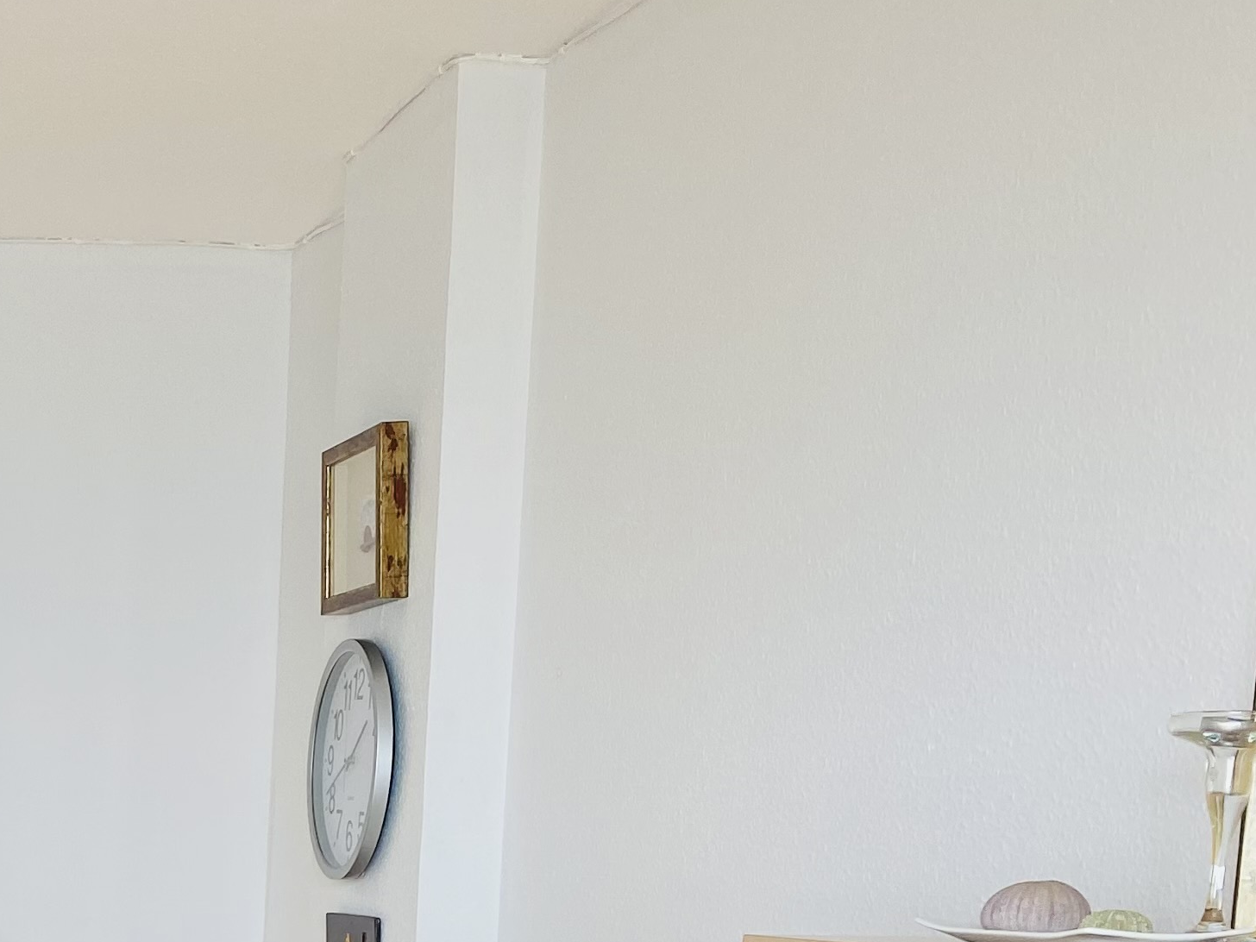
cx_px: -411
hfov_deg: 23.6
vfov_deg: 18.9
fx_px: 2612
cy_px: 1224
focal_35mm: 72
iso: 50
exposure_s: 1/122
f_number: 1.8
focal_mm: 4.25
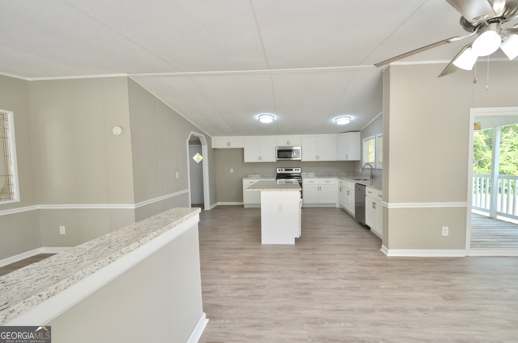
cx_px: 259
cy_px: 172
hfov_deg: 100.5
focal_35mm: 15
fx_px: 215
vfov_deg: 77.1
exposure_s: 1/13
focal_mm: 10
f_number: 9
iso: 100
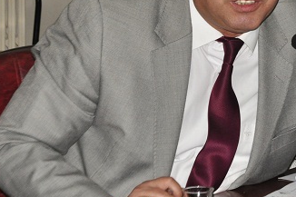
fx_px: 2383
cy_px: 52
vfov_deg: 4.7
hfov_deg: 7.1
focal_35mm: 290
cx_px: 217
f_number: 6.3
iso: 1000
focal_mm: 98
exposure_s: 1/60
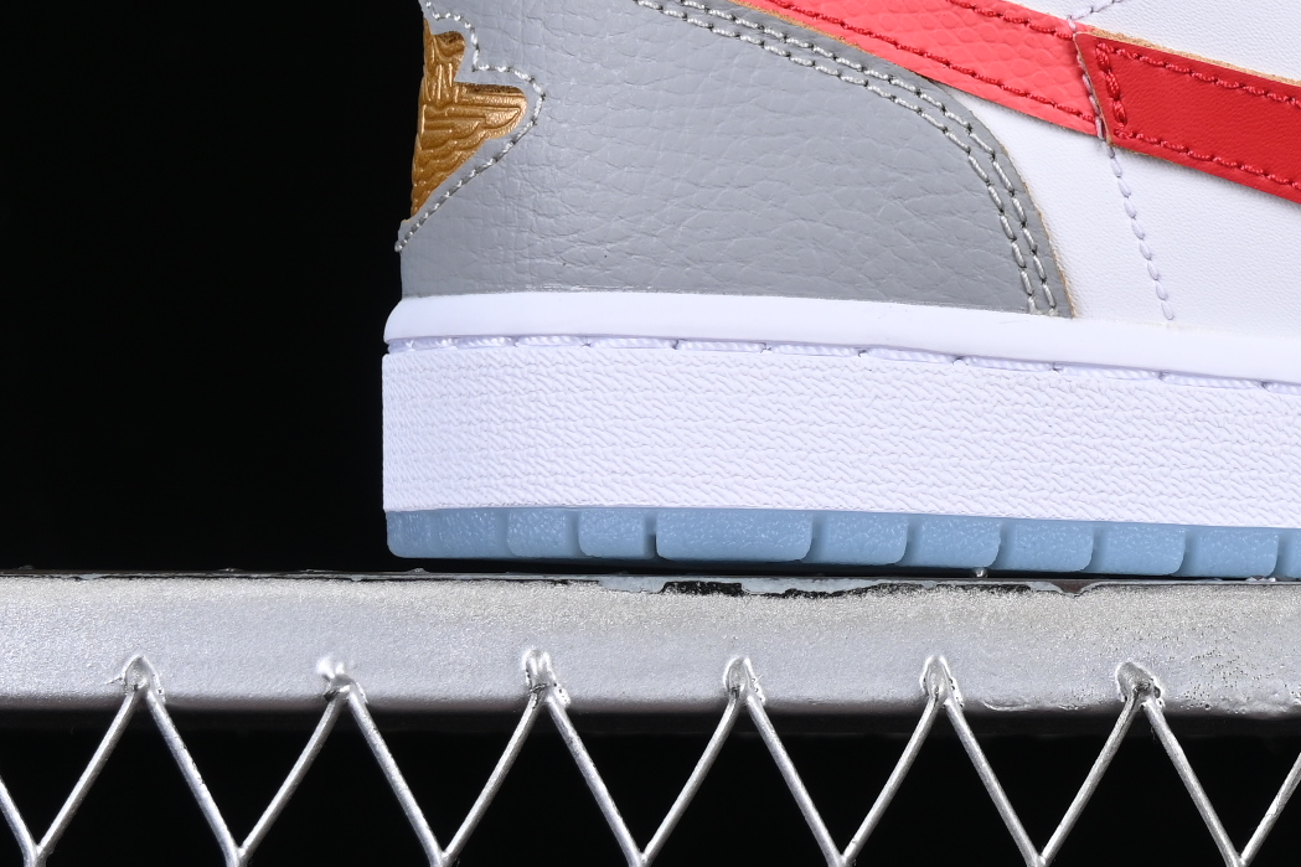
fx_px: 7190
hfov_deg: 10.1
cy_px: -118
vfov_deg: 6.9
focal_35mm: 199
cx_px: 1640
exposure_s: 1/80
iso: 160
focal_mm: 50
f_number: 8
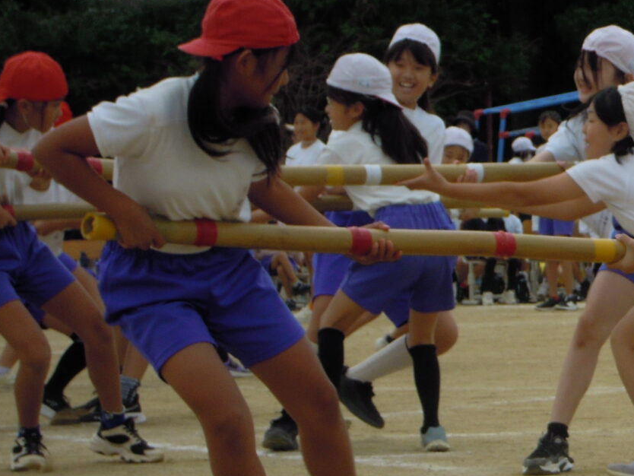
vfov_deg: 5.7
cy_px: 325
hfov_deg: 7.6
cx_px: 718
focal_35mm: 260
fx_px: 4763
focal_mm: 20.3
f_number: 5.9
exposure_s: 1/400
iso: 100
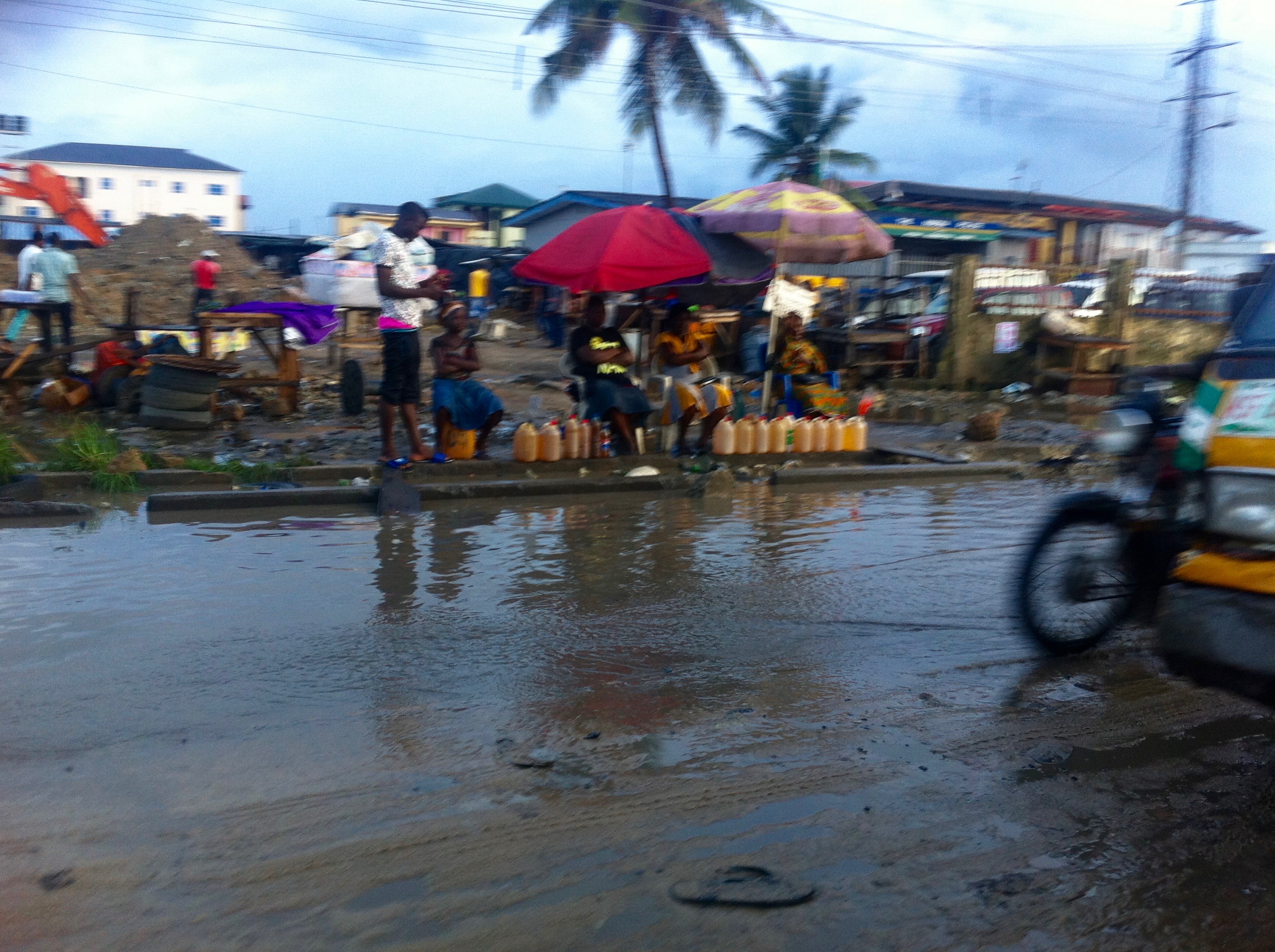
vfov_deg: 39.6
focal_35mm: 36
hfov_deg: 51.4
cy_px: 483
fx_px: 1324
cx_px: 623
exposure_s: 1/30
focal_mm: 3.85
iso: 80
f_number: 2.8
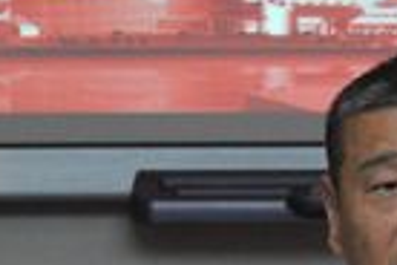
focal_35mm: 742
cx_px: 449
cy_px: 81
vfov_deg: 1.9
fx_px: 8186
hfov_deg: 2.8
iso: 2000
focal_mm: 105
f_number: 5.6
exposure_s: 1/100
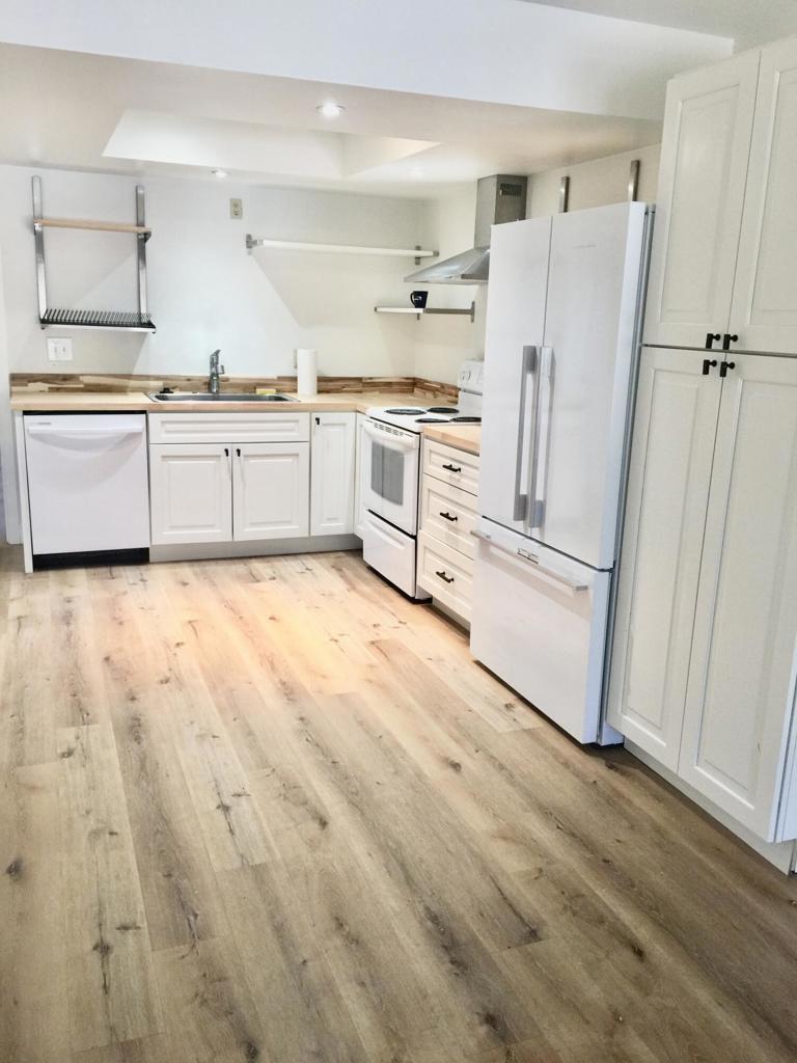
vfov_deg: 61.7
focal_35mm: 29
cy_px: 532
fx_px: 890
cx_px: 398
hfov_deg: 48.2
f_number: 2.2
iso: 40
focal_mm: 4.15
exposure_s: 1/30
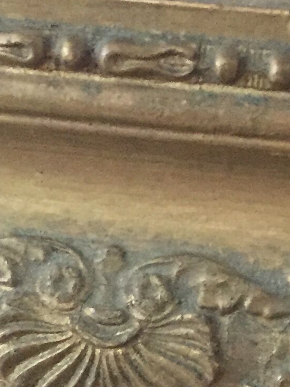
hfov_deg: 11.5
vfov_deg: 14.7
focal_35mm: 129
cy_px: 478
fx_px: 1442
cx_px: 219
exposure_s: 1/25
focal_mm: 4.15
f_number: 2.2
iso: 320
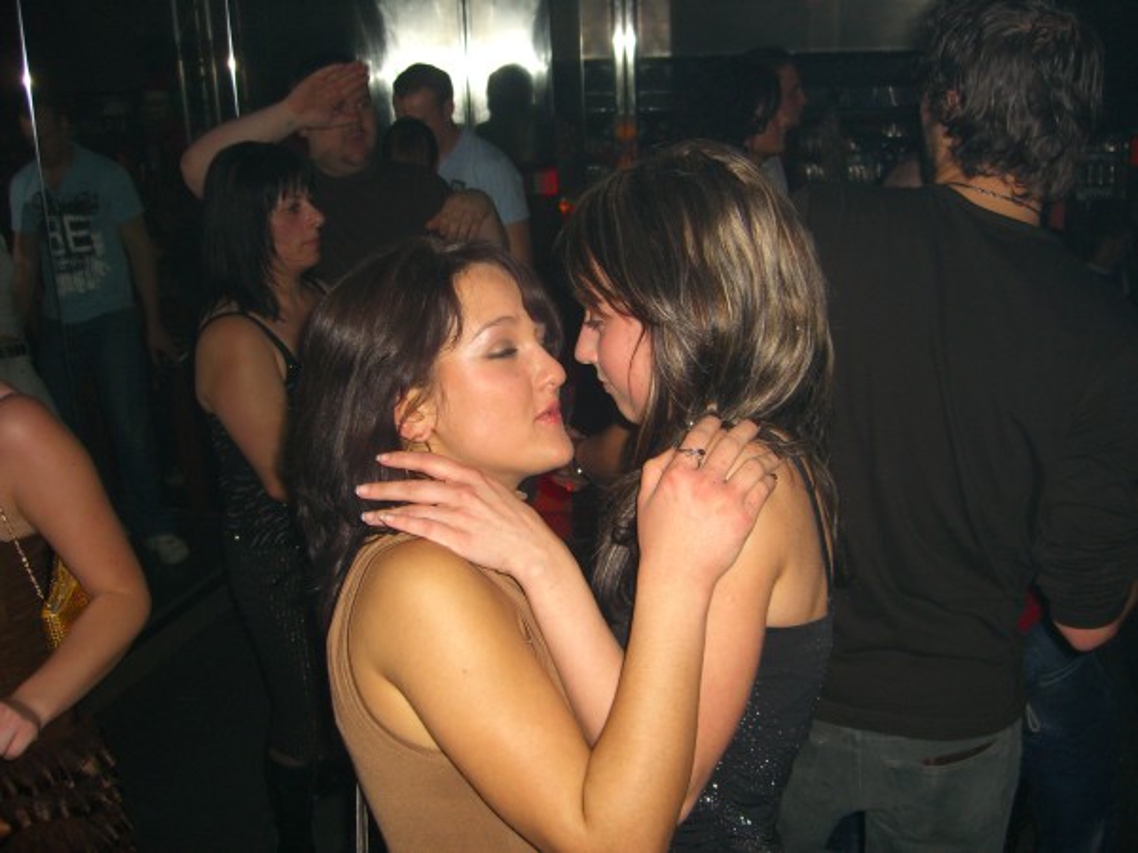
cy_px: 426
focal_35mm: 38
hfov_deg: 49.0
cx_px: 569
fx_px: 1249
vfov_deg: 37.7
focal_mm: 7.9
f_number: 2.8
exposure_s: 1/60
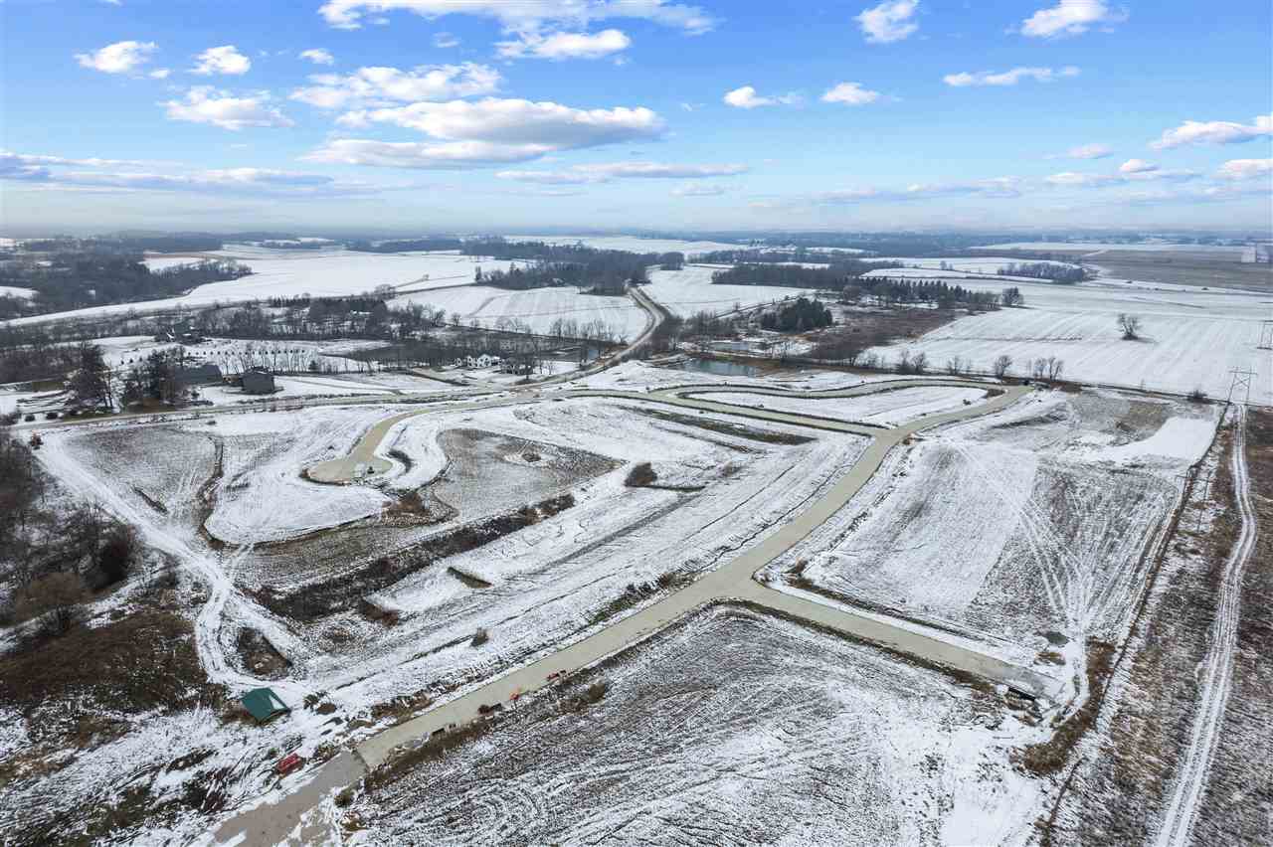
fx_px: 778
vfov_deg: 57.2
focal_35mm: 22
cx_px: 636
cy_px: 424
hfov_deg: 78.6
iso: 100
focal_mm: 8.38
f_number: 2.8
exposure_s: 1/400
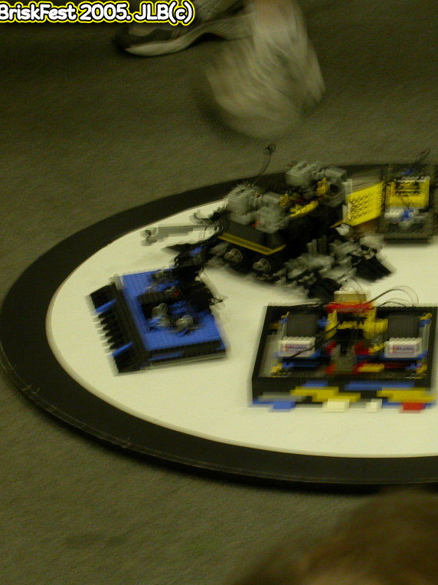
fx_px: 3375
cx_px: 381
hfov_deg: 7.4
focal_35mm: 200
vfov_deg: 9.9
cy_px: 294
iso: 100
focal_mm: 30.8
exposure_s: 1/7.9
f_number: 5
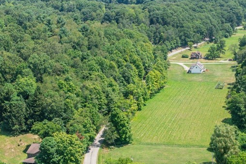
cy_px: 112
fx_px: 410
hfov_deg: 33.4
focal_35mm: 60
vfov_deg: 22.5
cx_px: 108
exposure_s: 1/800
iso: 100
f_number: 6.3
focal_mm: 10.26
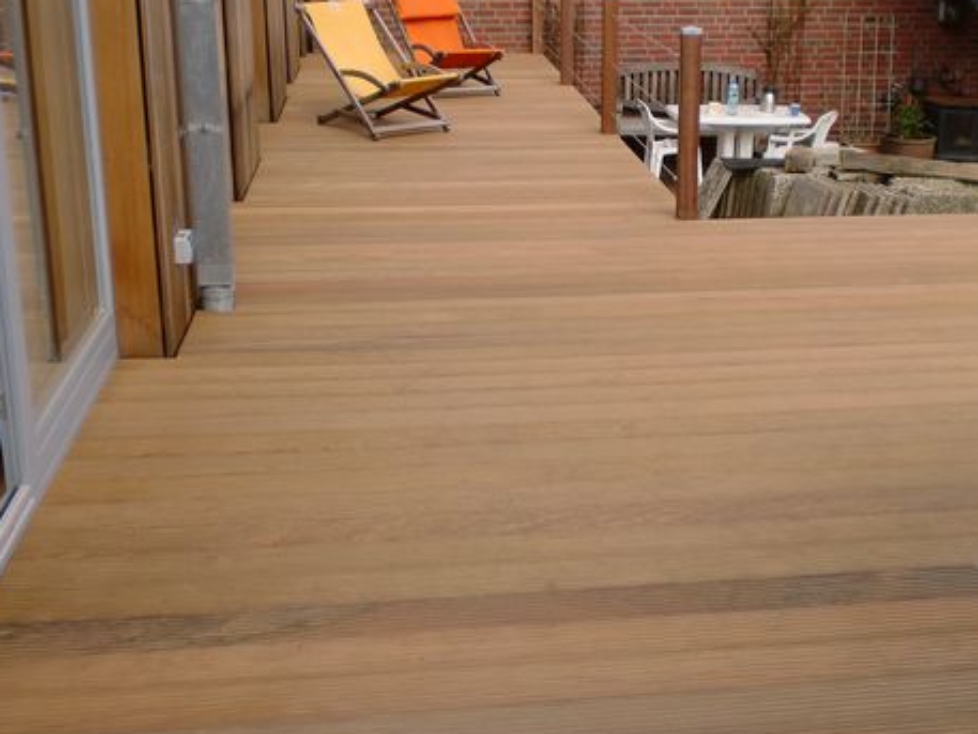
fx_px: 1385
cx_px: 595
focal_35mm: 49
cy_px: 285
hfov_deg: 38.7
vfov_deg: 29.6
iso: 64
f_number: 3.1
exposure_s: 1/500
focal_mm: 6.3
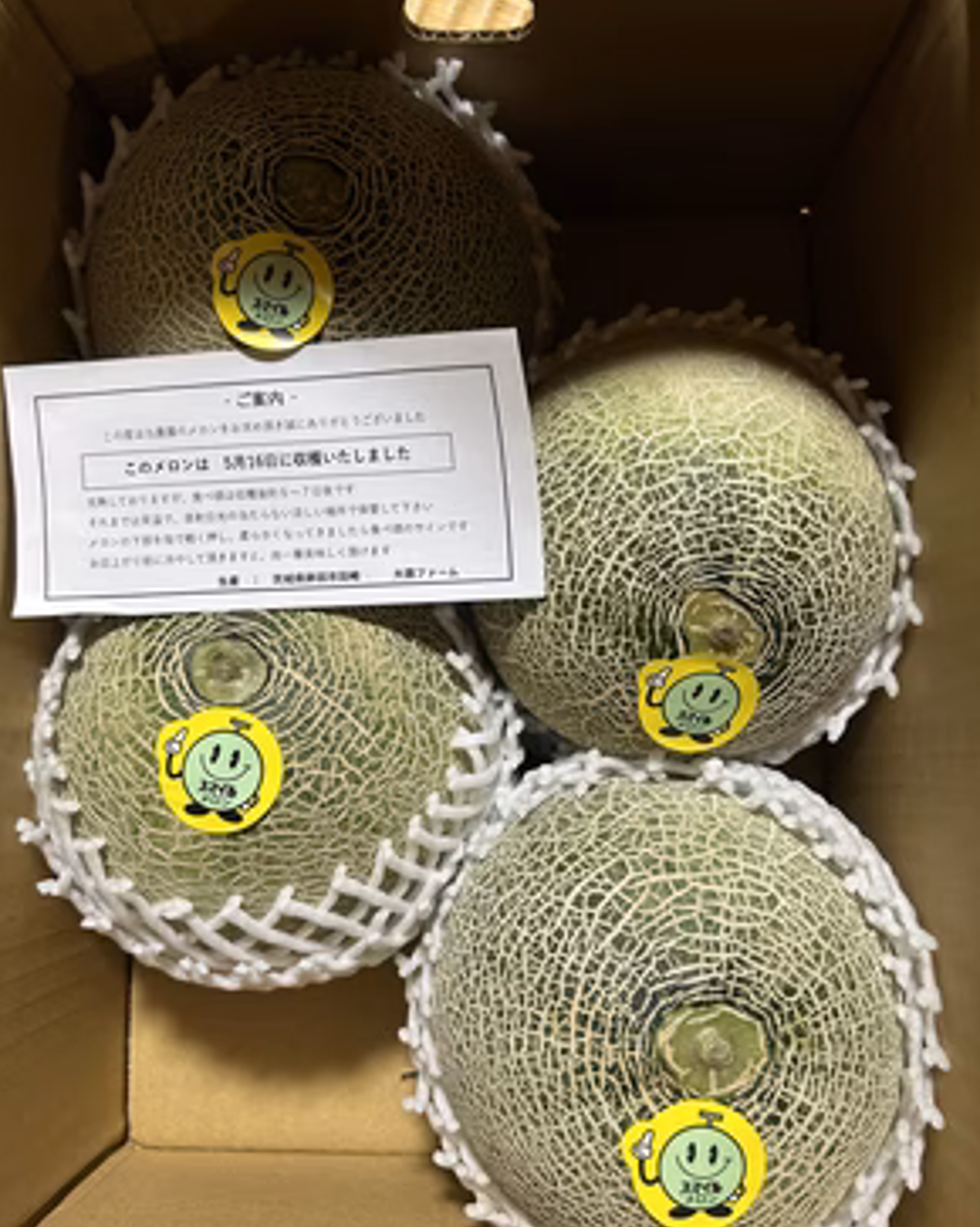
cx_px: 476
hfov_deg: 51.5
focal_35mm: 28
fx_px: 1016
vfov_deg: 62.2
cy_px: 632
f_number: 1.5
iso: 125
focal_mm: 5.7
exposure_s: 1/50
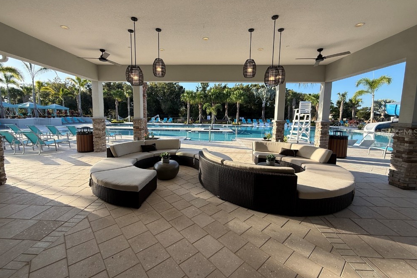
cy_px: 132
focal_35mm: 15
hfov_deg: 100.4
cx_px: 206
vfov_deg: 77.3
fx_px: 174
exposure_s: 1/498
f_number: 2.2
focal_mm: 2.22
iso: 50
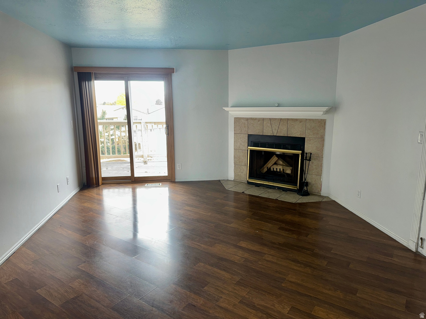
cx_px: 213
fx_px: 295
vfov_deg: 56.8
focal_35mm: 24
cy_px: 160
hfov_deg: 71.6
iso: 64
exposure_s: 1/30
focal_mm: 6.76
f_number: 1.78
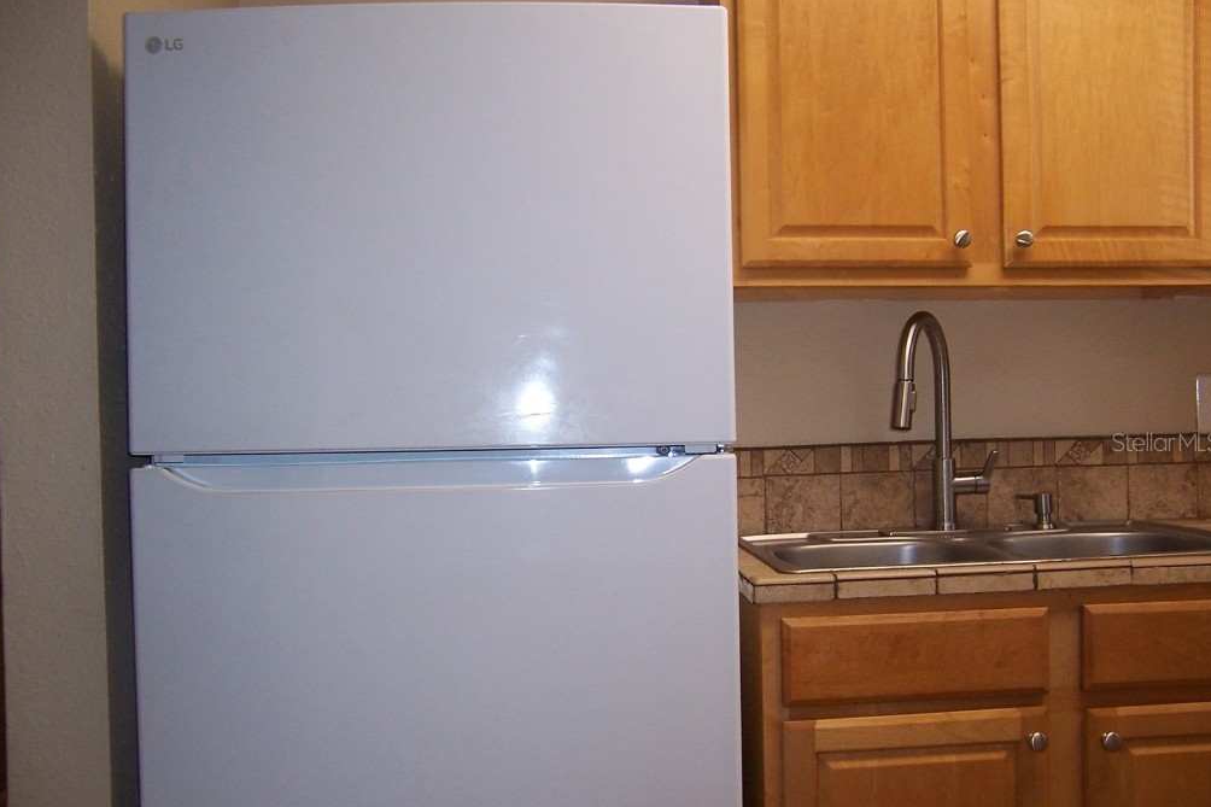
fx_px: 1177
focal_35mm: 35
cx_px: 608
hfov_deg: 54.4
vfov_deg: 37.8
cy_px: 441
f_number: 2.8
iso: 140
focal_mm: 5.5
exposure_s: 1/60
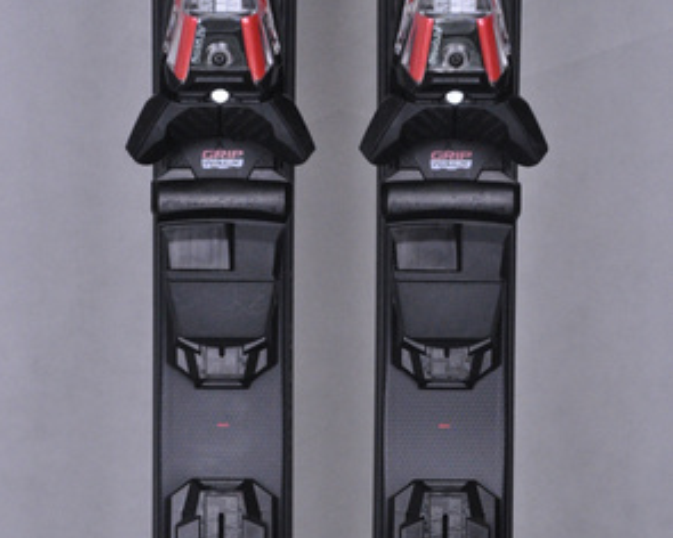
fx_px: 3201
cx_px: 334
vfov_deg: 9.6
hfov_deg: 12.0
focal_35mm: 161
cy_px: 470
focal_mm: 75
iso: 3200
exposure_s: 1/125
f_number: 9.5
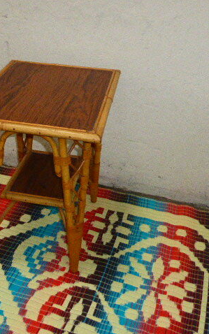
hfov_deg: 29.0
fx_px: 401
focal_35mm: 44
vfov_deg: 45.3
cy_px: 167
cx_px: 63
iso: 800
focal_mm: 5.4
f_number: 3.6
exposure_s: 1/60
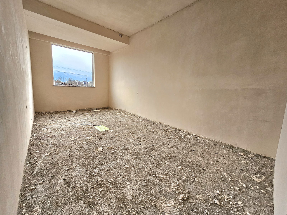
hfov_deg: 106.2
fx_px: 108
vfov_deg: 89.9
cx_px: 144
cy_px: 108
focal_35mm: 13
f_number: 2.2
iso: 125
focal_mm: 2.2
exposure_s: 1/70.9
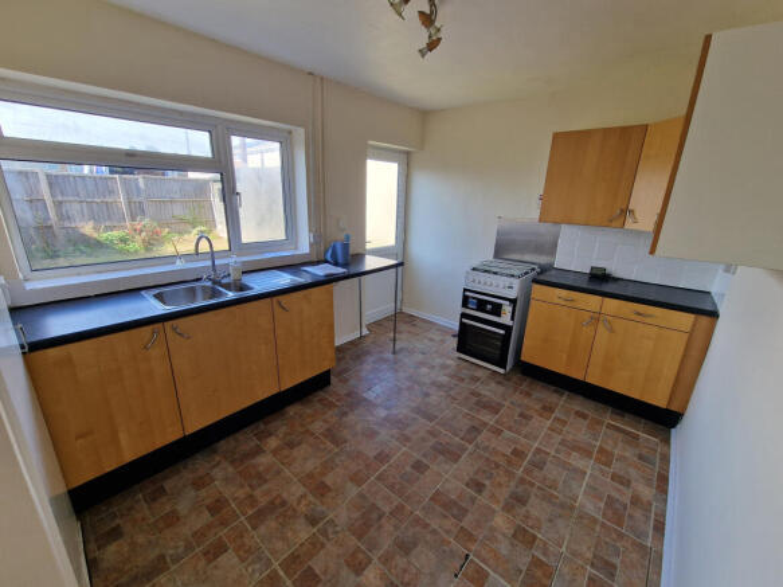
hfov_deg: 106.2
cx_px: 392
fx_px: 294
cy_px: 294
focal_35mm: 13
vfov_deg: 89.9
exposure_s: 1/100
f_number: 2.2
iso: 64
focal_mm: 2.2
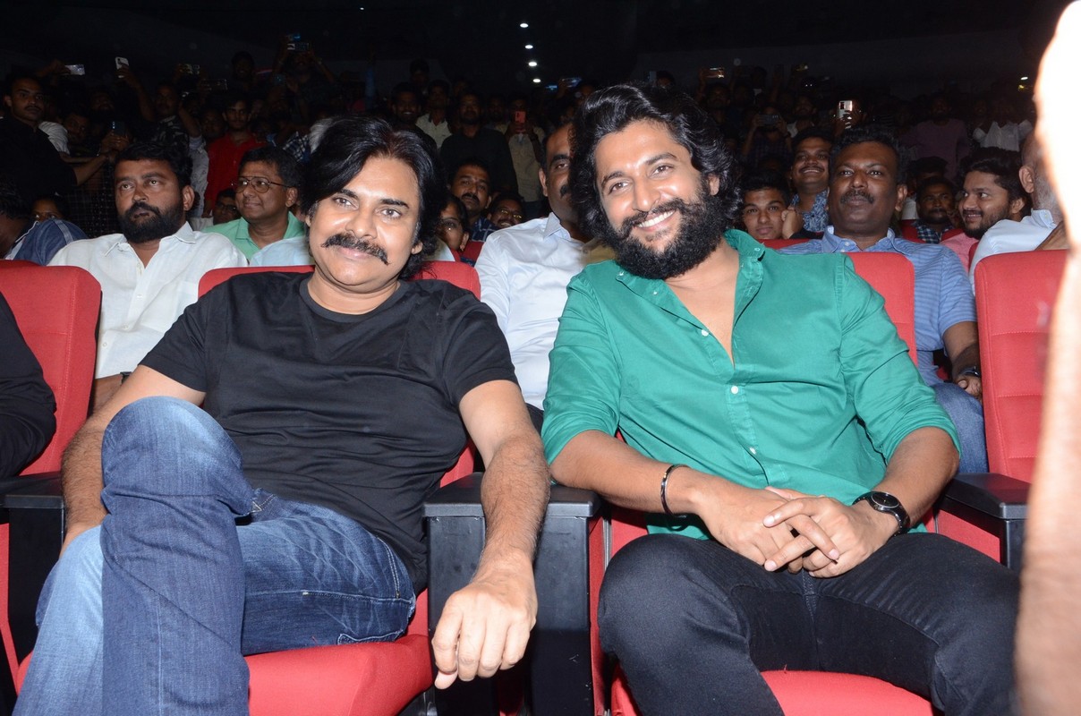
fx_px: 1079
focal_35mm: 36
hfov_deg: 53.2
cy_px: 358
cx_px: 540
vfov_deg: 36.7
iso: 1250
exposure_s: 1/125
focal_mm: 24
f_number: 13
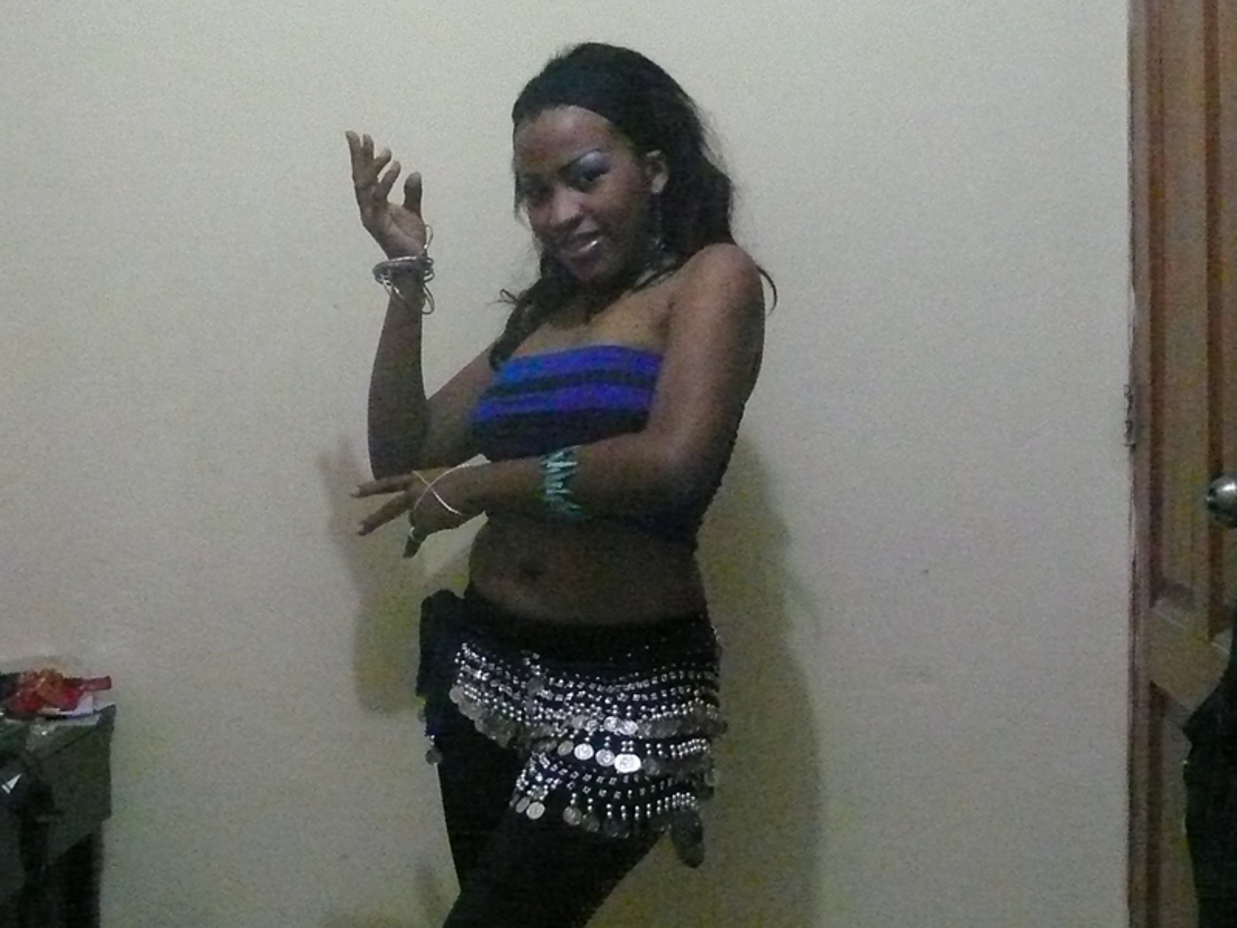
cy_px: 464
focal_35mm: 28
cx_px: 618
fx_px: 1001
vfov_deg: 49.7
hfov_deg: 63.4
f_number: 2.8
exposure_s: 1/20
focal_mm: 4.6
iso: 800
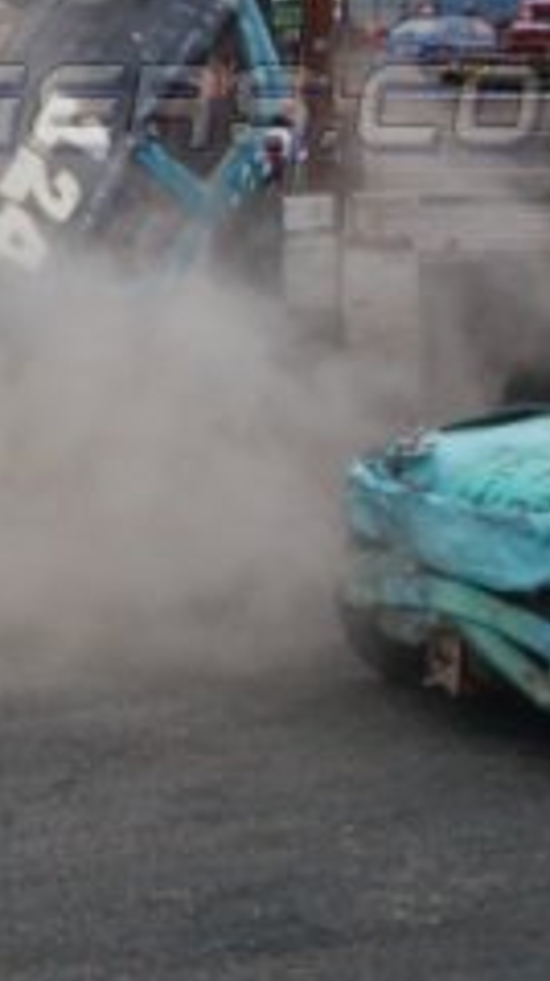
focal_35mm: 130
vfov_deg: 16.3
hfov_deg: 9.0
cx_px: -337
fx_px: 3389
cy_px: 119
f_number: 4.5
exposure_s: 1/125
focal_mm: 31
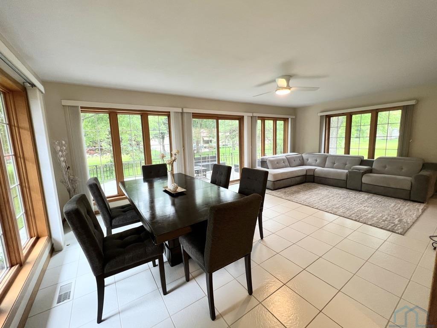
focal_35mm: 13
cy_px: 164
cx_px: 218
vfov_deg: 89.9
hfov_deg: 106.2
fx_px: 164
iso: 200
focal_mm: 1.57
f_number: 1.8
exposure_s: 1/60
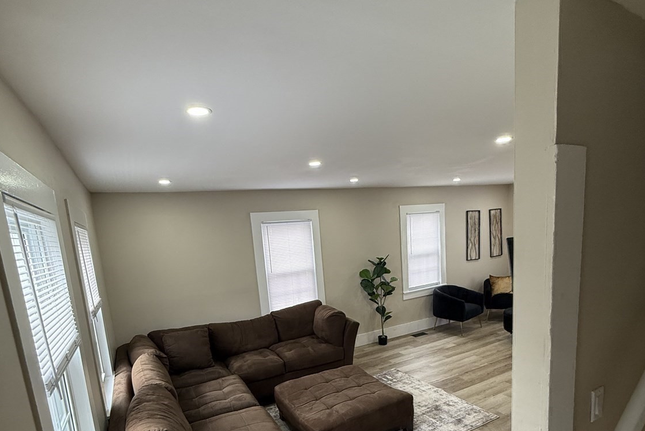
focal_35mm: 20
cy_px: 300
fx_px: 358
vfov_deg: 59.9
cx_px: 318
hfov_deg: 84.0
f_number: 2.2
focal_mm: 2.22
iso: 250
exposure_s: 1/120
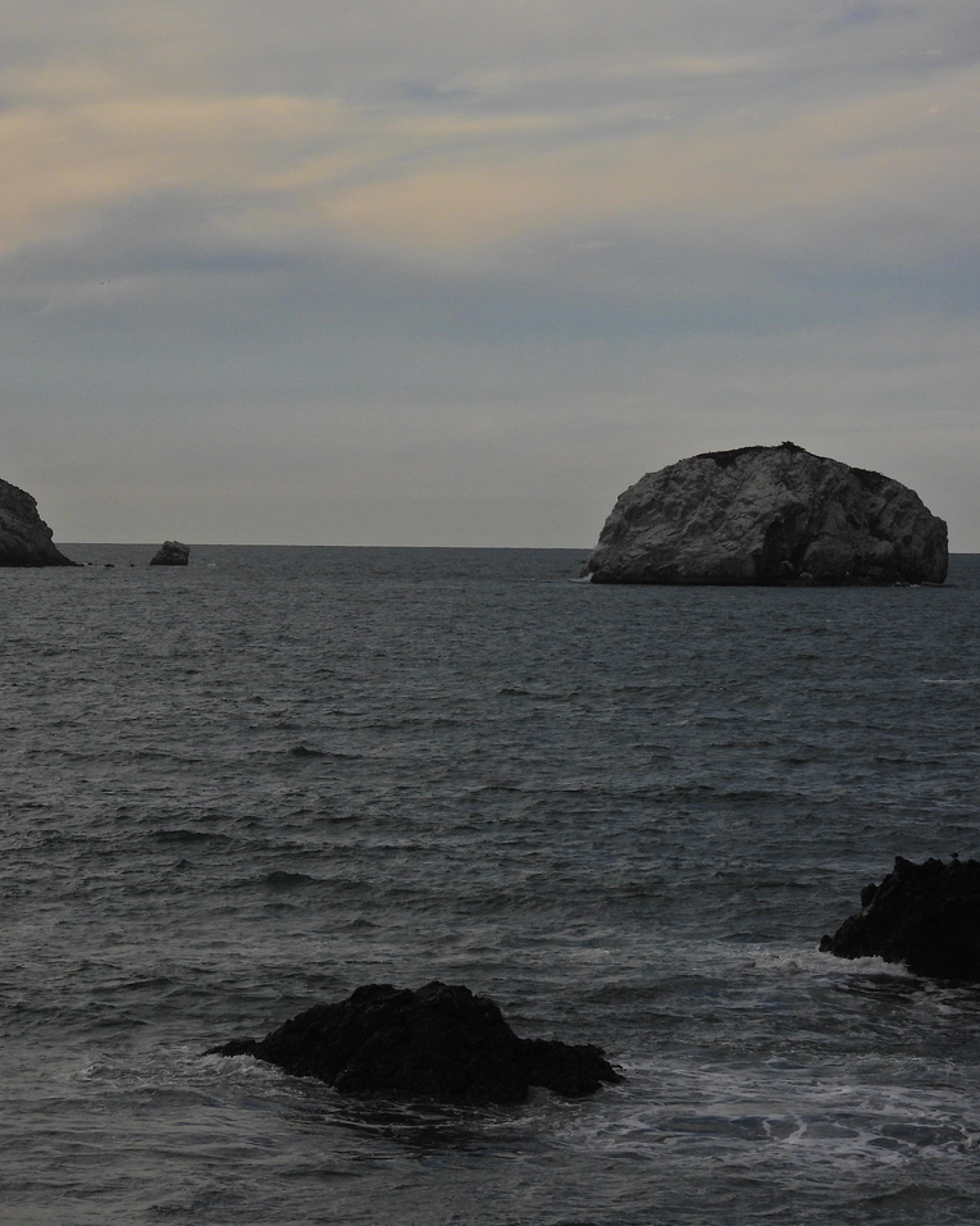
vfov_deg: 17.3
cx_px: 210
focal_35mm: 111
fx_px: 4026
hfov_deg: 13.8
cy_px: 614
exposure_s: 1/500
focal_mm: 15.2
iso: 100
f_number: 4
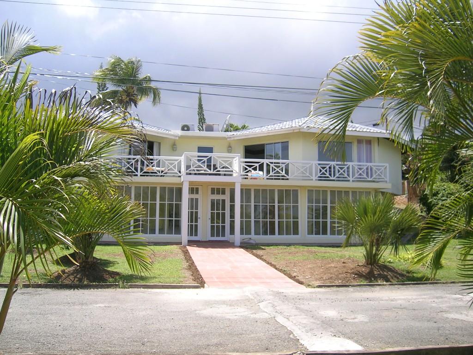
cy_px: 178
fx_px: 478
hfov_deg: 52.6
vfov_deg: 40.7
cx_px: 236
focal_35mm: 35
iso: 50
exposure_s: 1/540
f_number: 2.8
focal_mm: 5.4
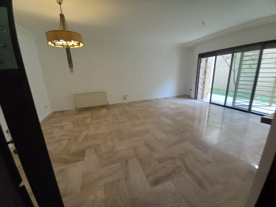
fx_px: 104
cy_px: 104
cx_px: 138
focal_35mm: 13
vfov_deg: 89.9
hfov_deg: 106.2
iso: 160
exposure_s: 1/50
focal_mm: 1.13
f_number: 2.2
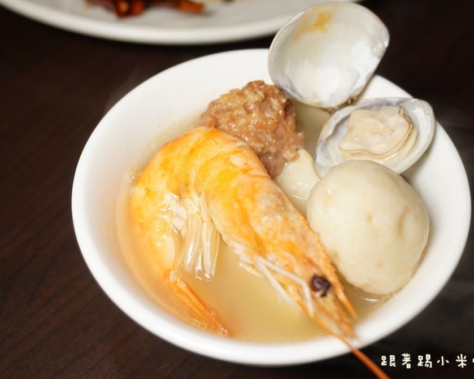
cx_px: 279
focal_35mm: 55
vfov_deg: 27.6
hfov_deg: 34.1
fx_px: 771
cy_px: 187
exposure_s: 1/60
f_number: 5
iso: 320
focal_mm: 32
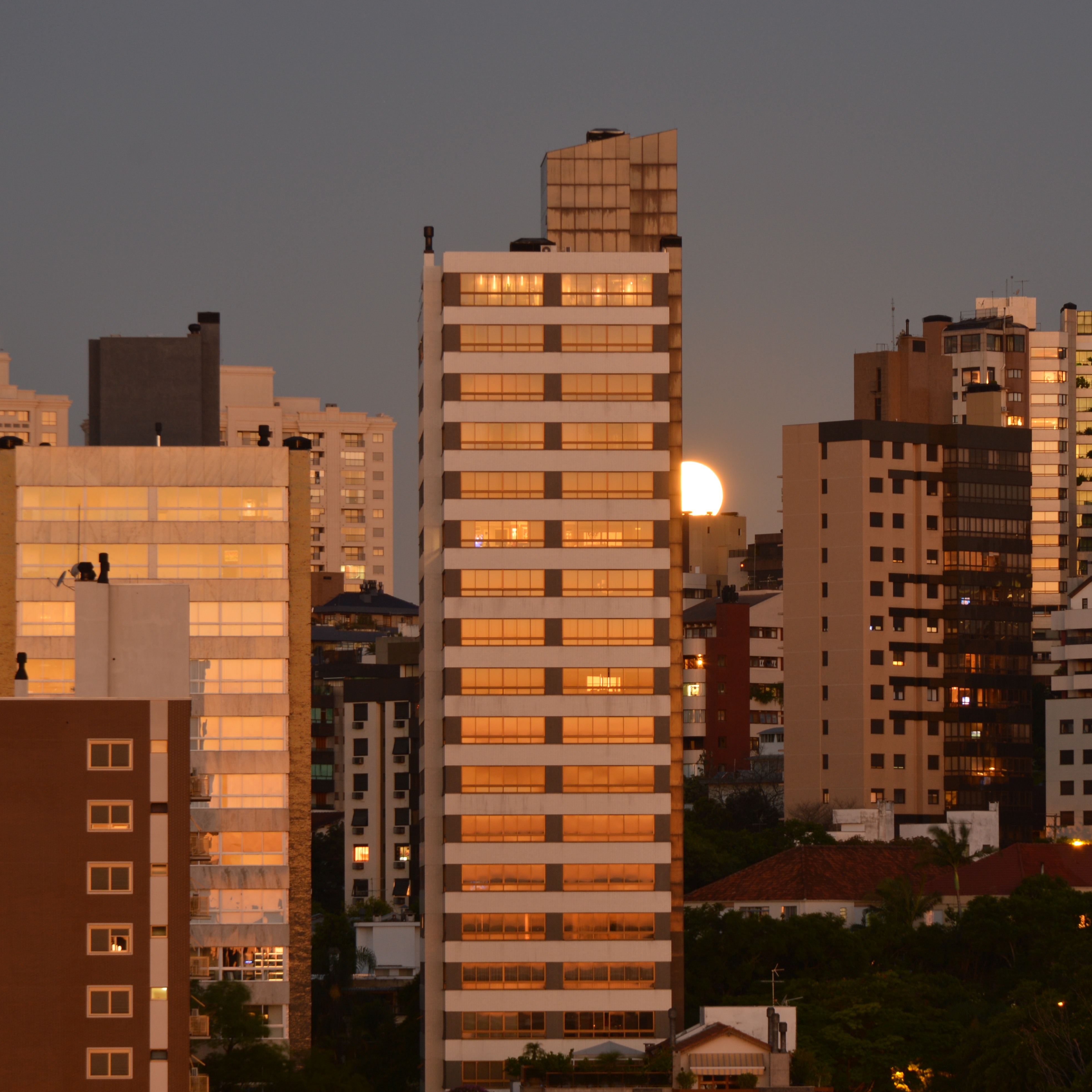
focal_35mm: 202
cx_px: 688
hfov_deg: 8.7
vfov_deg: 8.7
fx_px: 7197
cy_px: 547
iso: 100
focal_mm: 105
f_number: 11
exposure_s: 4
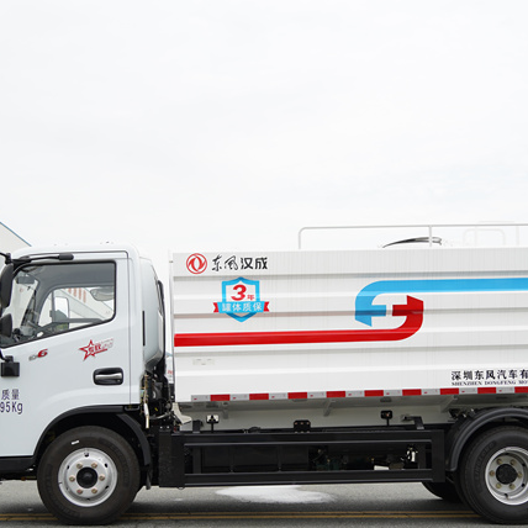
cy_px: 319
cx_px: 287
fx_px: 932
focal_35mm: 54
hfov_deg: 31.6
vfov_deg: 31.5
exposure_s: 1/1000
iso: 100
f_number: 3.2
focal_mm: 34
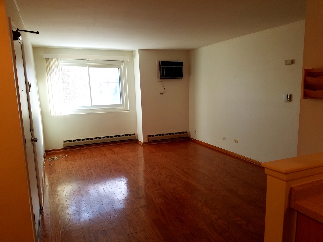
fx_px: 252
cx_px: 162
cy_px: 121
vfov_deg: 51.4
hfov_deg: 65.3
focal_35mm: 27
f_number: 1.7
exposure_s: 1/120
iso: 100
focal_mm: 4.25
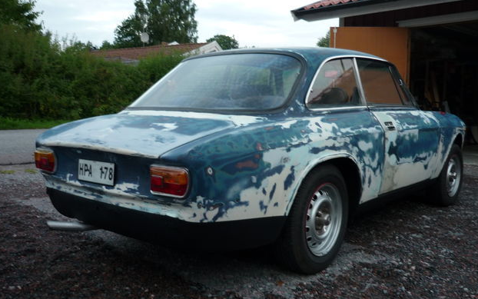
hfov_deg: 54.0
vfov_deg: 35.3
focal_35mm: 36
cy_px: 141
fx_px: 469
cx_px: 239
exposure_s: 1/30
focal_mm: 5.5
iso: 100
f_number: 2.8
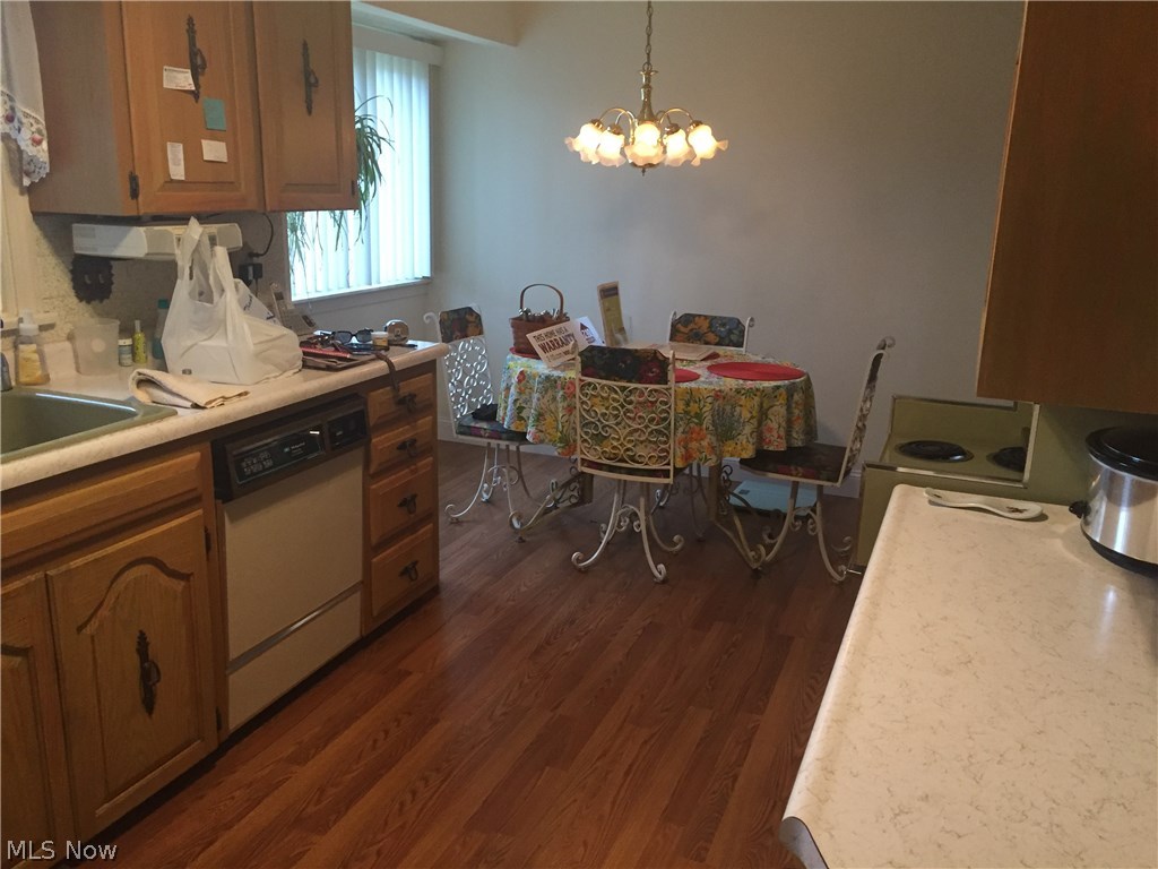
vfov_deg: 48.2
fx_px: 970
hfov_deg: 61.7
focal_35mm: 29
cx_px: 579
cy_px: 434
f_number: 2.2
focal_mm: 4.15
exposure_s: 1/30
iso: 200
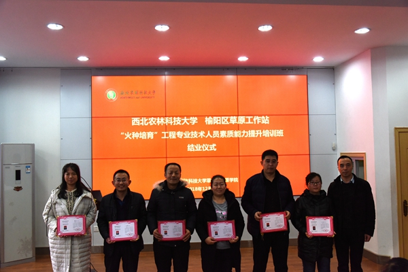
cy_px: 136
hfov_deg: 54.4
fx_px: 397
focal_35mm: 35
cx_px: 204
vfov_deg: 37.9
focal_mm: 35
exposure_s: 1/200
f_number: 7.1
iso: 2000
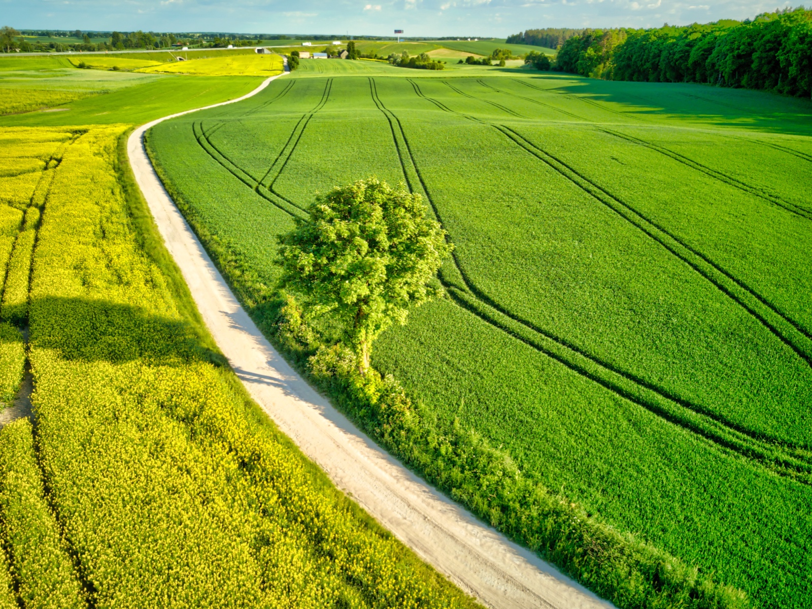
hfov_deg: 67.3
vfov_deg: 53.0
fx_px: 610
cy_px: 304
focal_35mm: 26
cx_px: 406
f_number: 2.2
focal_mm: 4.7
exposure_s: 1/283
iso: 100
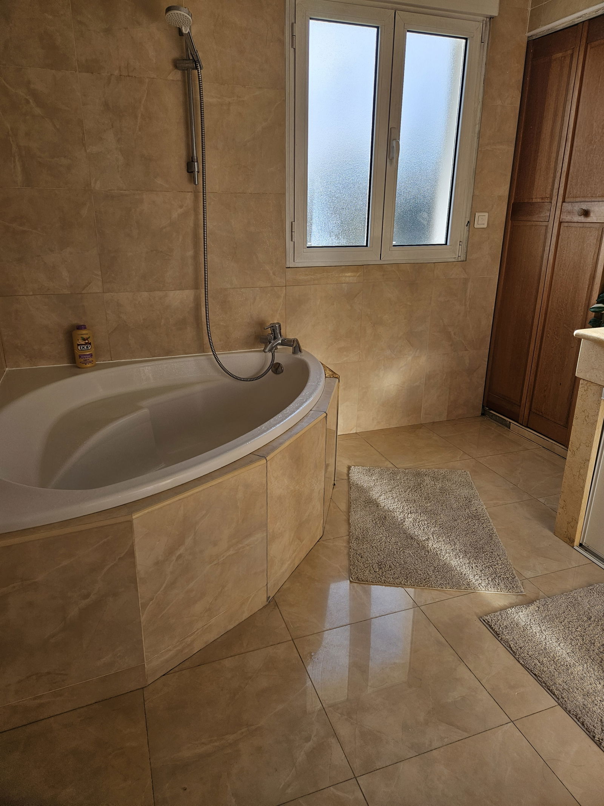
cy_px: 403
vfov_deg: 73.9
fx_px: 535
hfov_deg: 58.9
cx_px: 302
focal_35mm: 23
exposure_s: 1/423
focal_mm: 5.4
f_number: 1.8
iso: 40
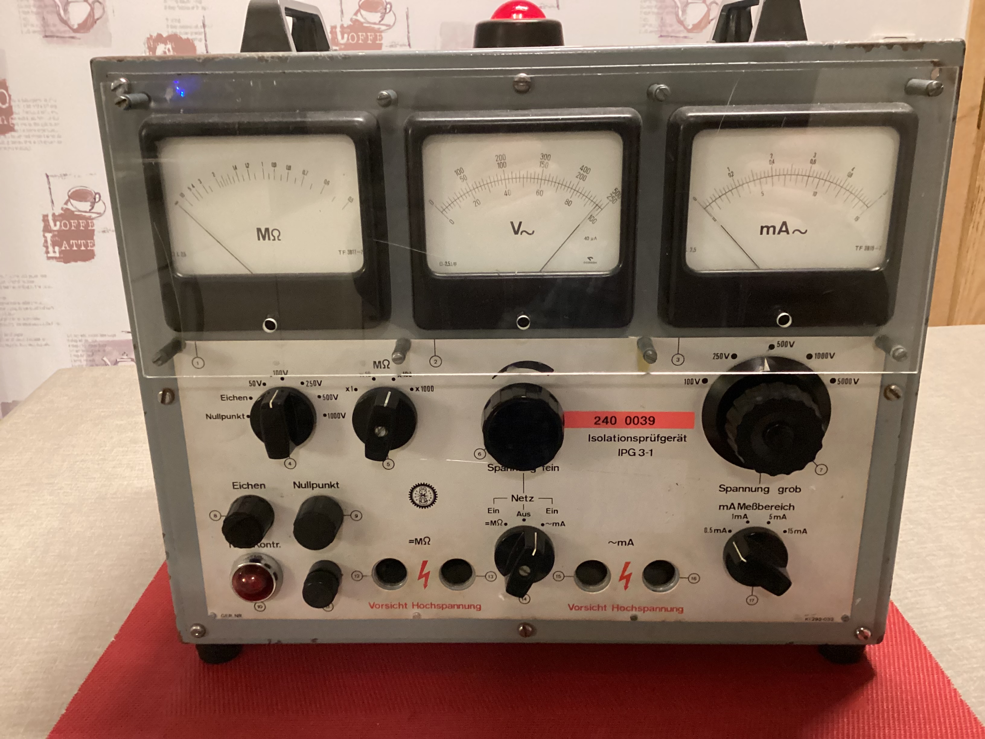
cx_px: 492
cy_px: 370
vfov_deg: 45.4
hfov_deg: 58.4
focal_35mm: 31
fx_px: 882
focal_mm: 3.3
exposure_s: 1/30
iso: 640
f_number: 2.4
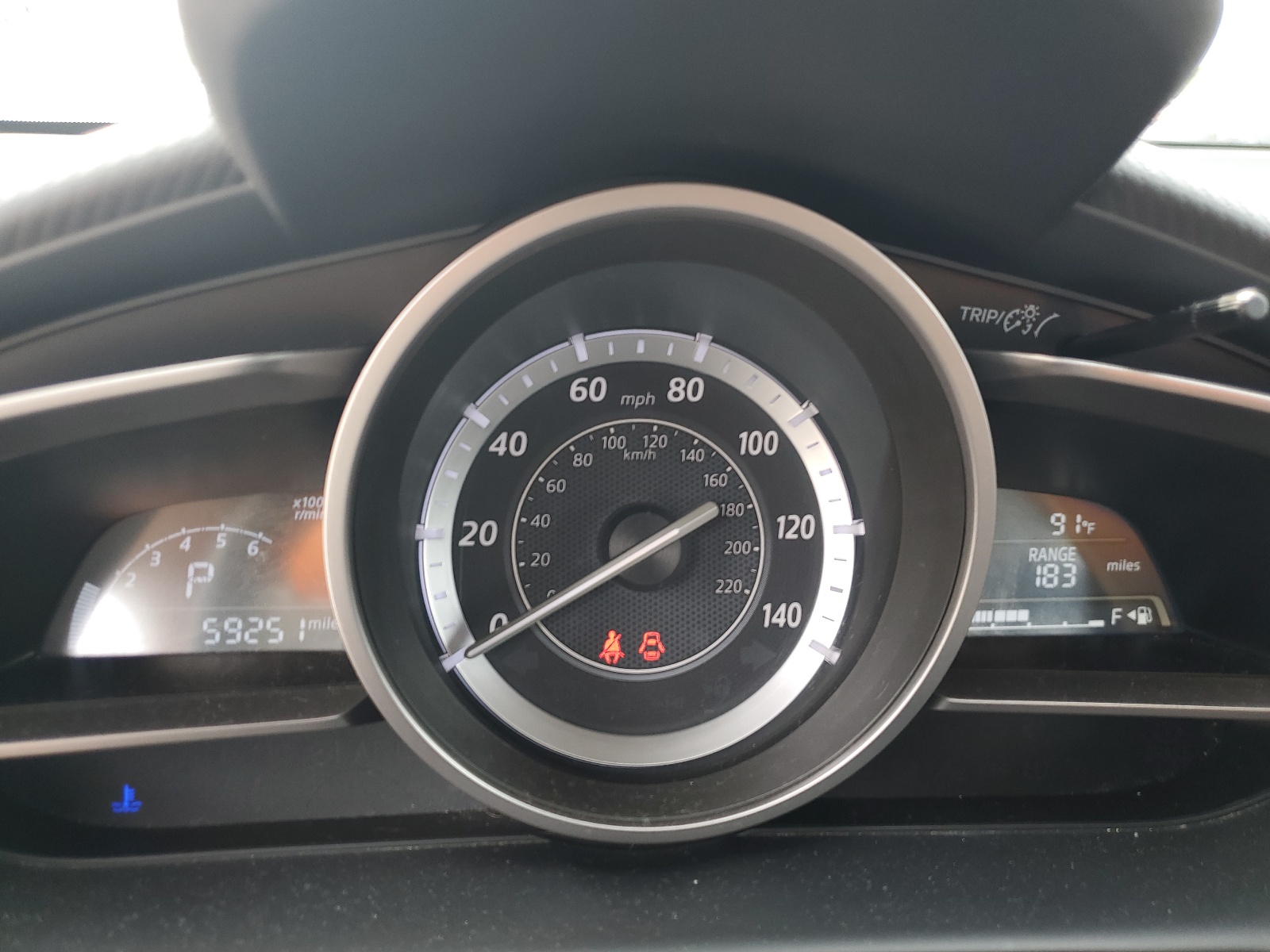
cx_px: 635
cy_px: 476
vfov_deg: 53.1
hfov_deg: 67.3
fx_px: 954
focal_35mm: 26
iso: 50
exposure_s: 1/60.2
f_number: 1.5
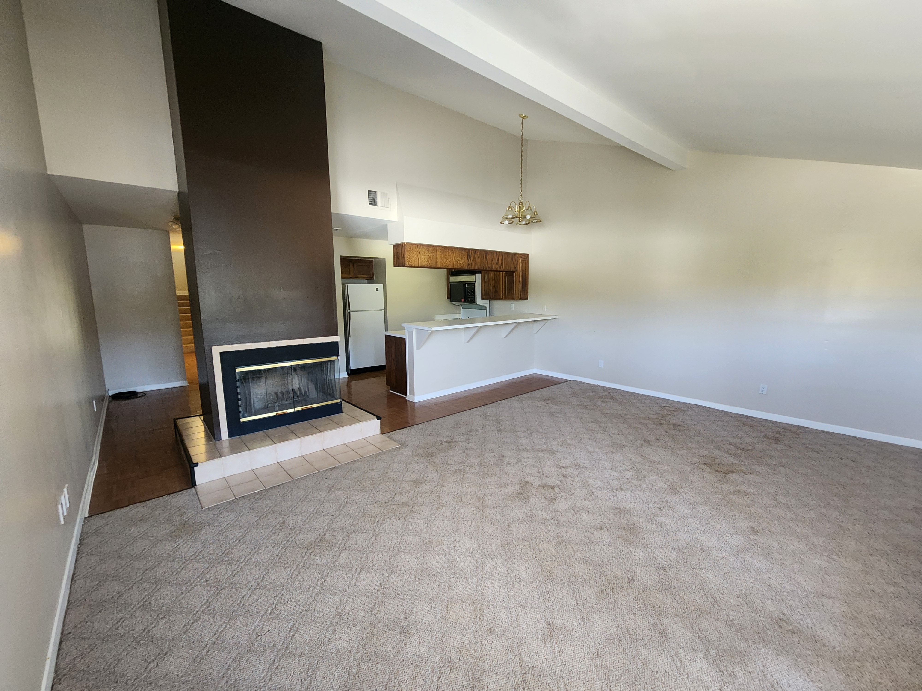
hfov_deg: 106.2
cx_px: 461
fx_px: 346
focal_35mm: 13
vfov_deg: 89.9
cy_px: 346
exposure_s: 1/60
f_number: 2.2
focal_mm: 2.2
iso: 400
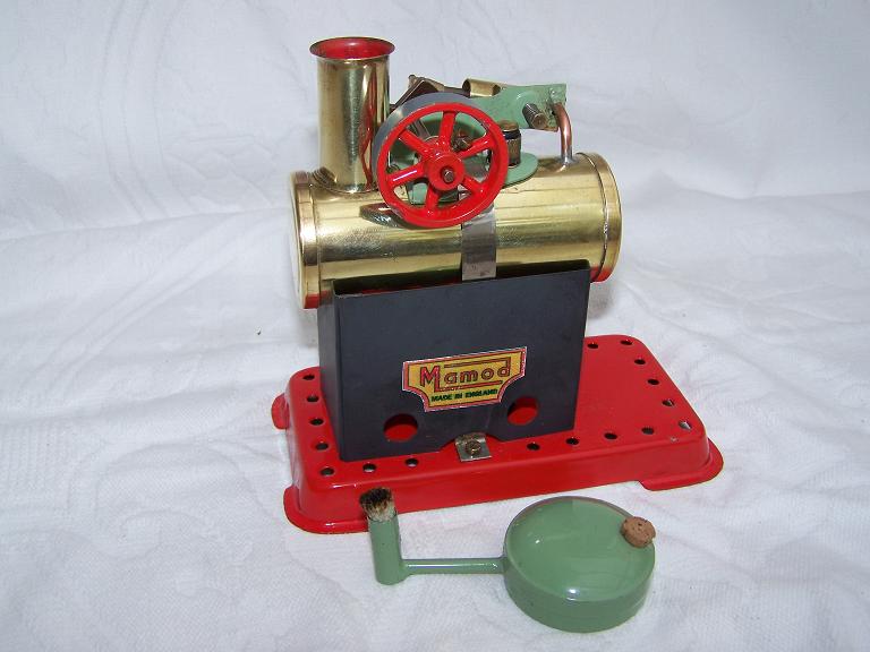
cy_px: 326
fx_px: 955
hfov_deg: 49.0
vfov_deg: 37.7
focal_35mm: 38
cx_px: 435
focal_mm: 6.3
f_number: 4
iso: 64
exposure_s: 1/500
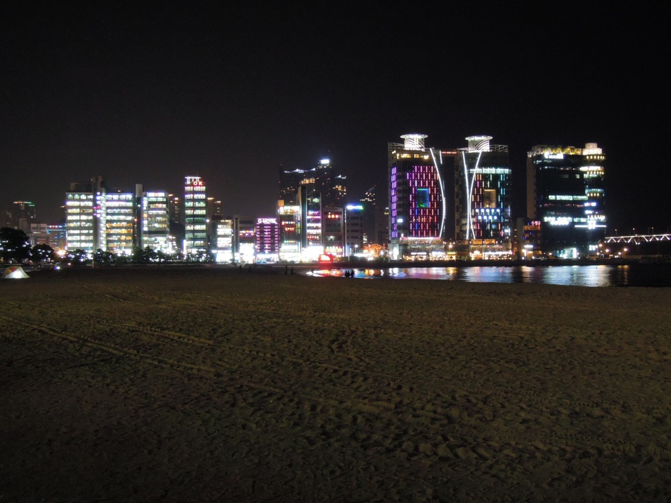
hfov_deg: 46.8
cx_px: 336
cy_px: 252
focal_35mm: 40
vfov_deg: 36.0
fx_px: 775
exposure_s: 1/10
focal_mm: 7.2
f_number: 3.3
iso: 800
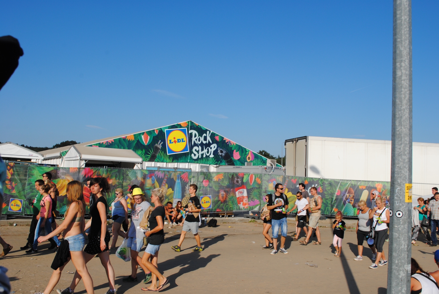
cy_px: 147
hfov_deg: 53.1
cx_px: 220
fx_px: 440
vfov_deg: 37.0
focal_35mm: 36
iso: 100
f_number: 9
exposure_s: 1/320
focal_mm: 24
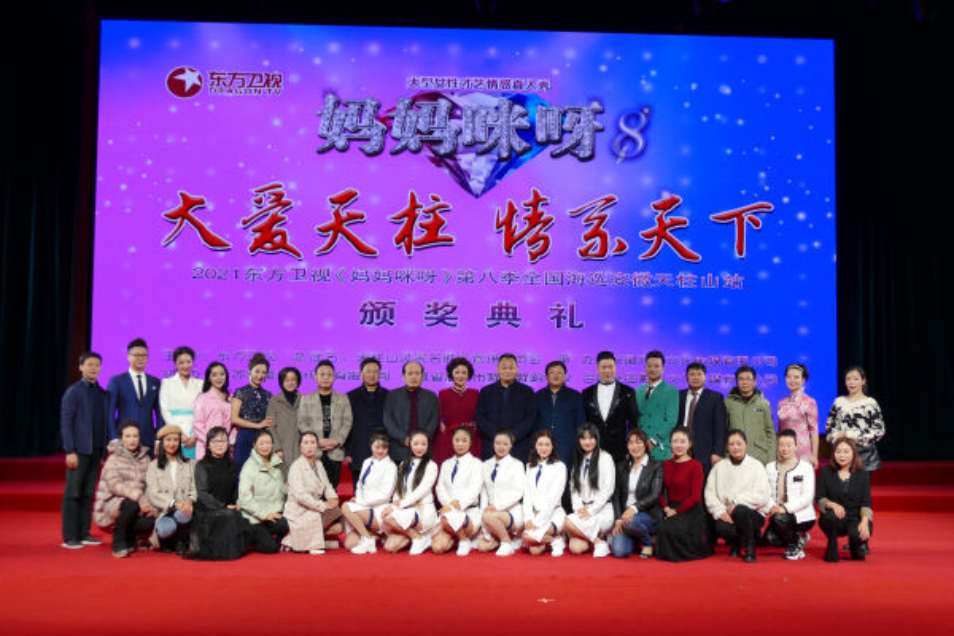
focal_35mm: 43
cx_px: 477
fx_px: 1139
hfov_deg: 45.4
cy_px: 318
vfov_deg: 31.2
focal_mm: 15.51
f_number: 3.2
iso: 125
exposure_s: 1/160
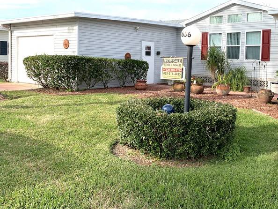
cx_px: 180
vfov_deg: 40.4
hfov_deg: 51.8
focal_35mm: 35
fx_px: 281
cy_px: 76
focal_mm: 4.25
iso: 25
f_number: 1.8
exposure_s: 1/1718
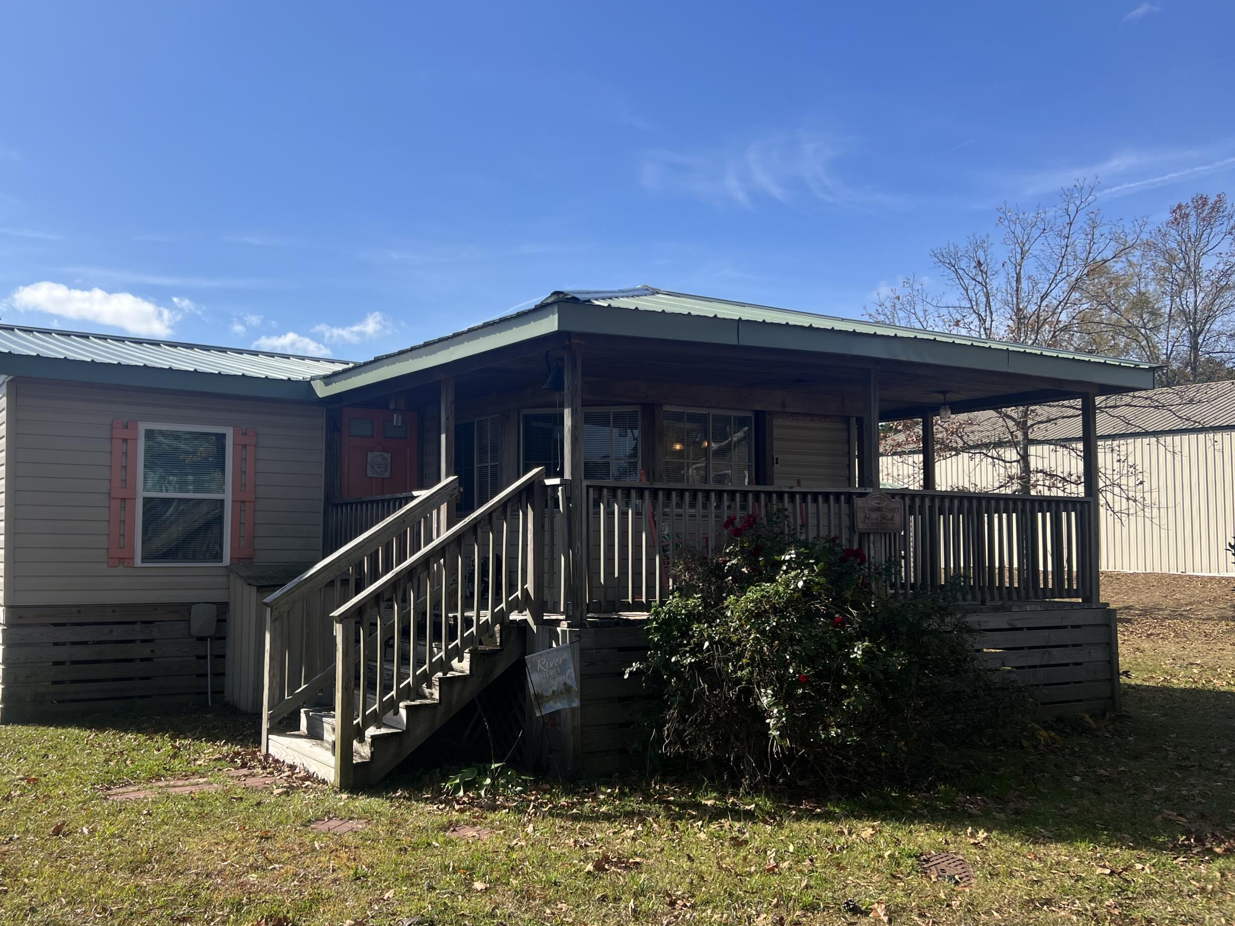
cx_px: 490
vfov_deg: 44.2
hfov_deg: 56.4
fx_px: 1142
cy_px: 471
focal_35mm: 32
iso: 50
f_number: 1.5
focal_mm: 5.7
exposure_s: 1/3968
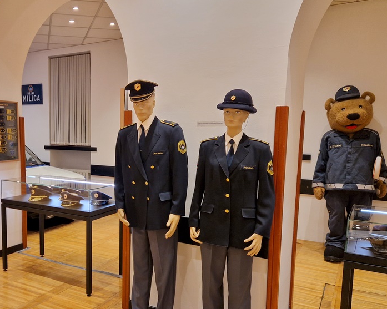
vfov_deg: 44.3
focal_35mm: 33
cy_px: 182
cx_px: 127
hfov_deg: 53.1
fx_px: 378
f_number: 1.8
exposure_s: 1/57
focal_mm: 5.4
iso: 160
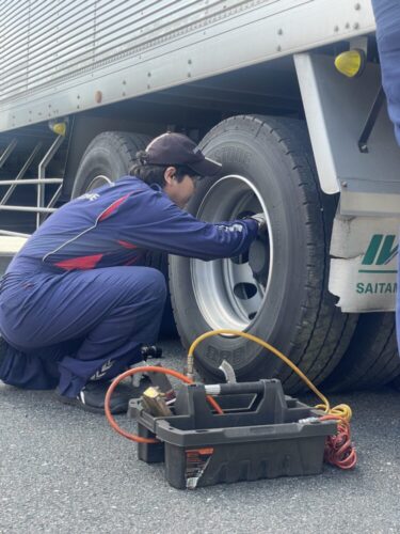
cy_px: 267
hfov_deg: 28.0
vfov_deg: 36.8
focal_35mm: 52
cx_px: 200
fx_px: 801
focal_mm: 6
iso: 25
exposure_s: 1/144
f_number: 2
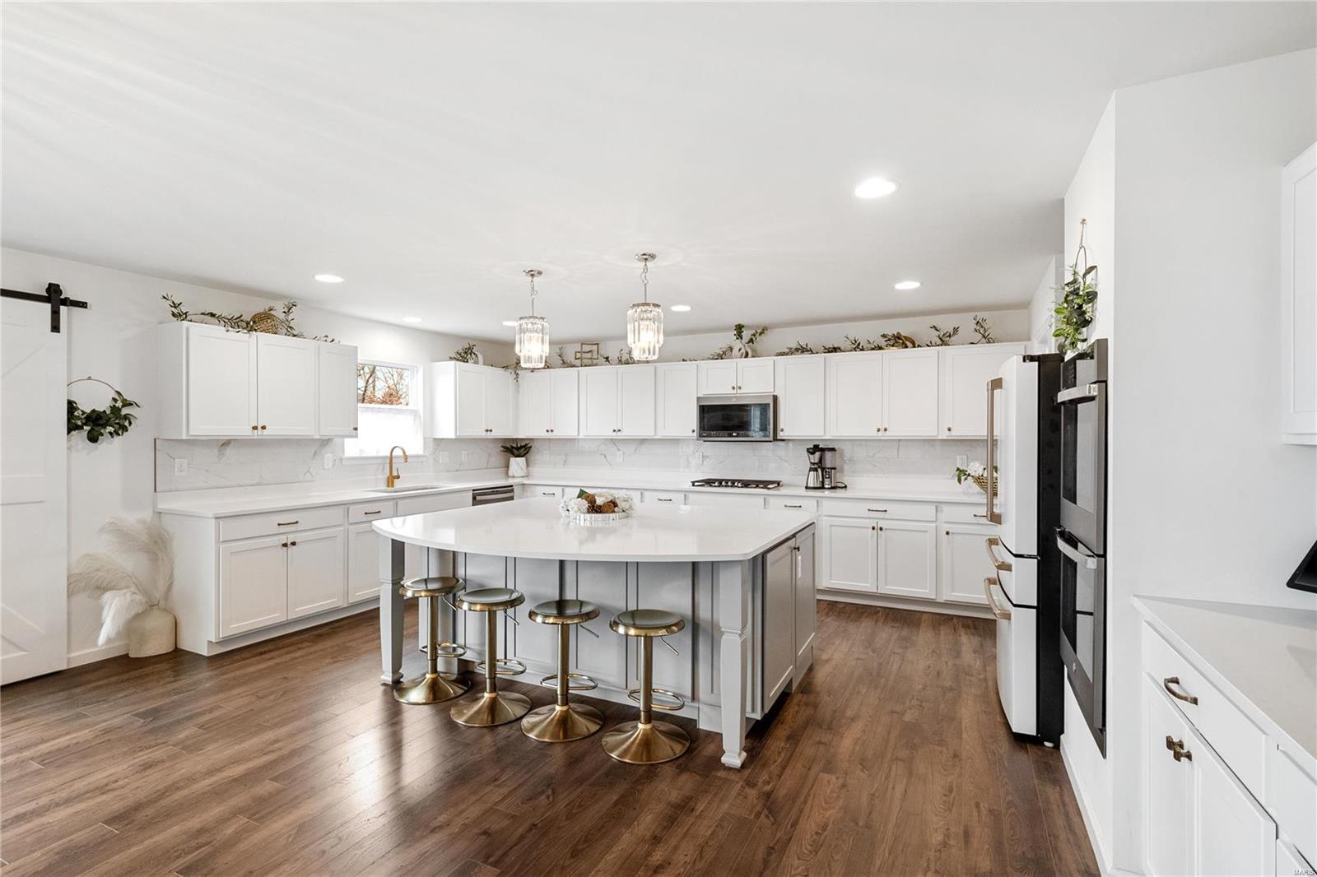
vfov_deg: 73.7
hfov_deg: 96.7
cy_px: 438
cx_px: 658
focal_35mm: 16
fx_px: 585
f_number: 8
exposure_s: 1/4
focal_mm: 8
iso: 400
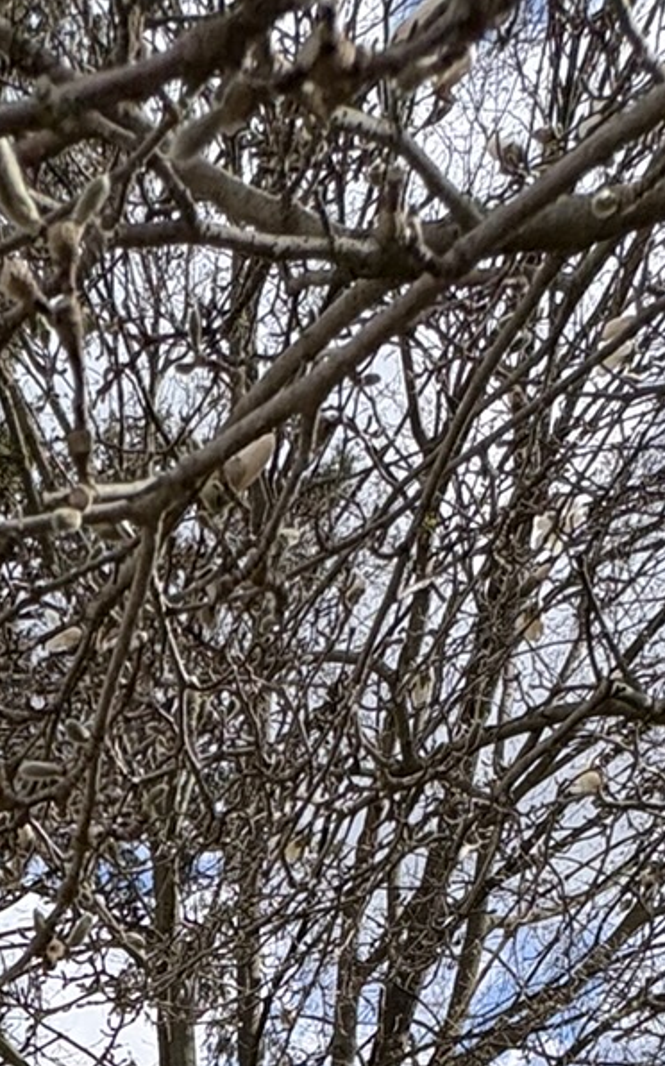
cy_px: 1644
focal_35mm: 51
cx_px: 13
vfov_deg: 26.7
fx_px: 1480
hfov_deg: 24.3
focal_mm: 2.22
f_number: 2.2
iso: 40
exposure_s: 1/720
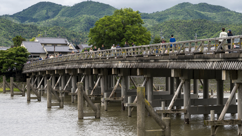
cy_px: 69
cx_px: 122
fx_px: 712
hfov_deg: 19.3
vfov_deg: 10.9
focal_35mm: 111
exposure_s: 1/40
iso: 100
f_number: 11
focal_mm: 70
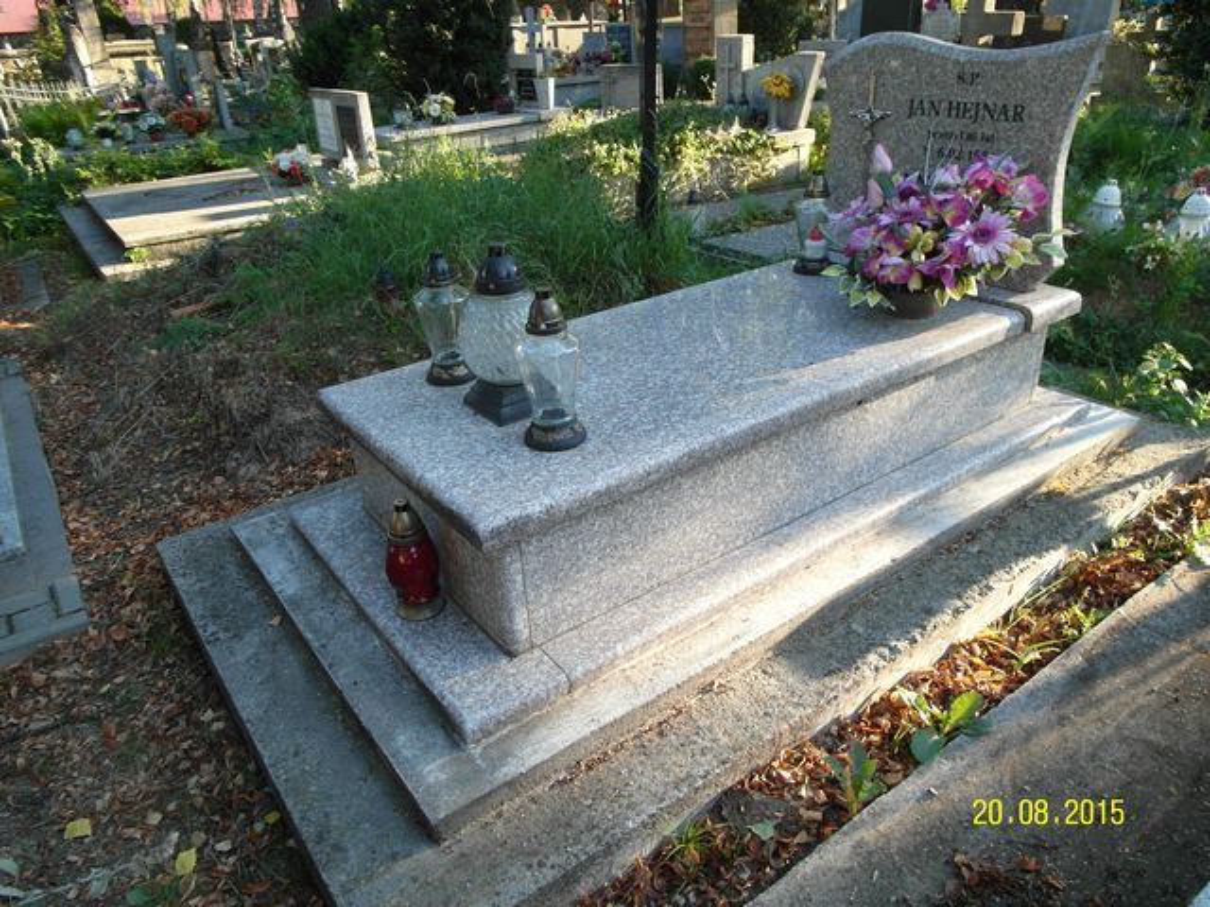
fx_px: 839
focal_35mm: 24
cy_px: 454
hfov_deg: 71.6
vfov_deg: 56.8
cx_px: 605
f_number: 3.4
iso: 100
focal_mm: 5.2
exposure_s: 1/60
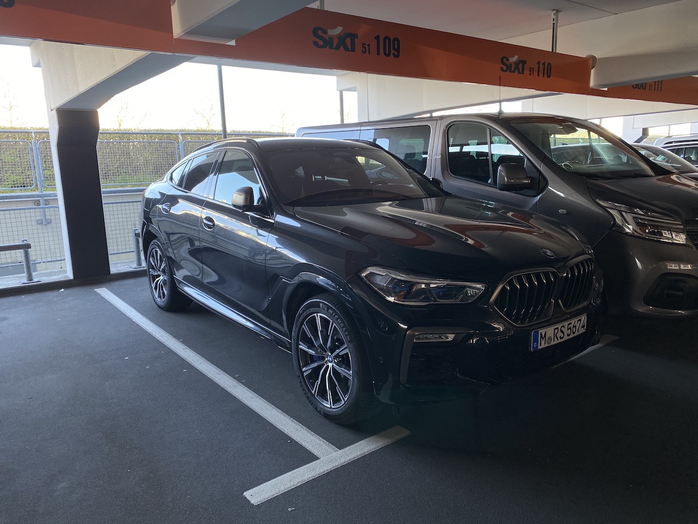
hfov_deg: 67.3
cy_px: 262
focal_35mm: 26
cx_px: 349
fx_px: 524
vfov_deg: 53.1
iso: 50
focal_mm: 4.25
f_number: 1.8
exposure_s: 1/122
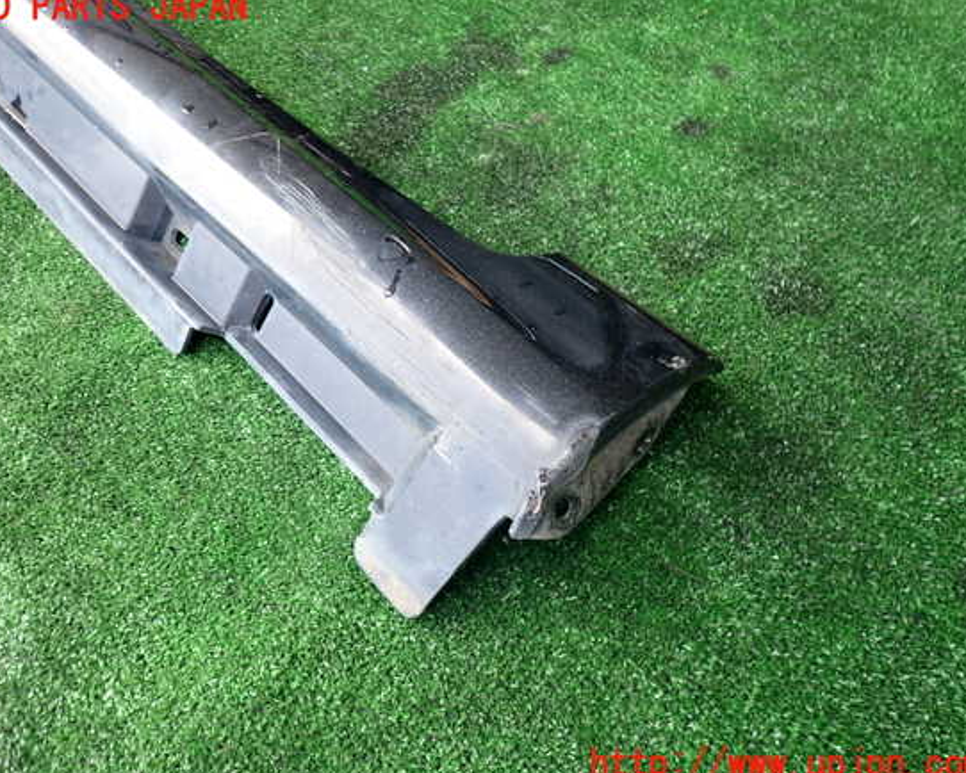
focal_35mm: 27
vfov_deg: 53.2
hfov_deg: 64.0
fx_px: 772
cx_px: 458
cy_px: 386
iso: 100
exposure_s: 1/125
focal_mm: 4.5
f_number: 2
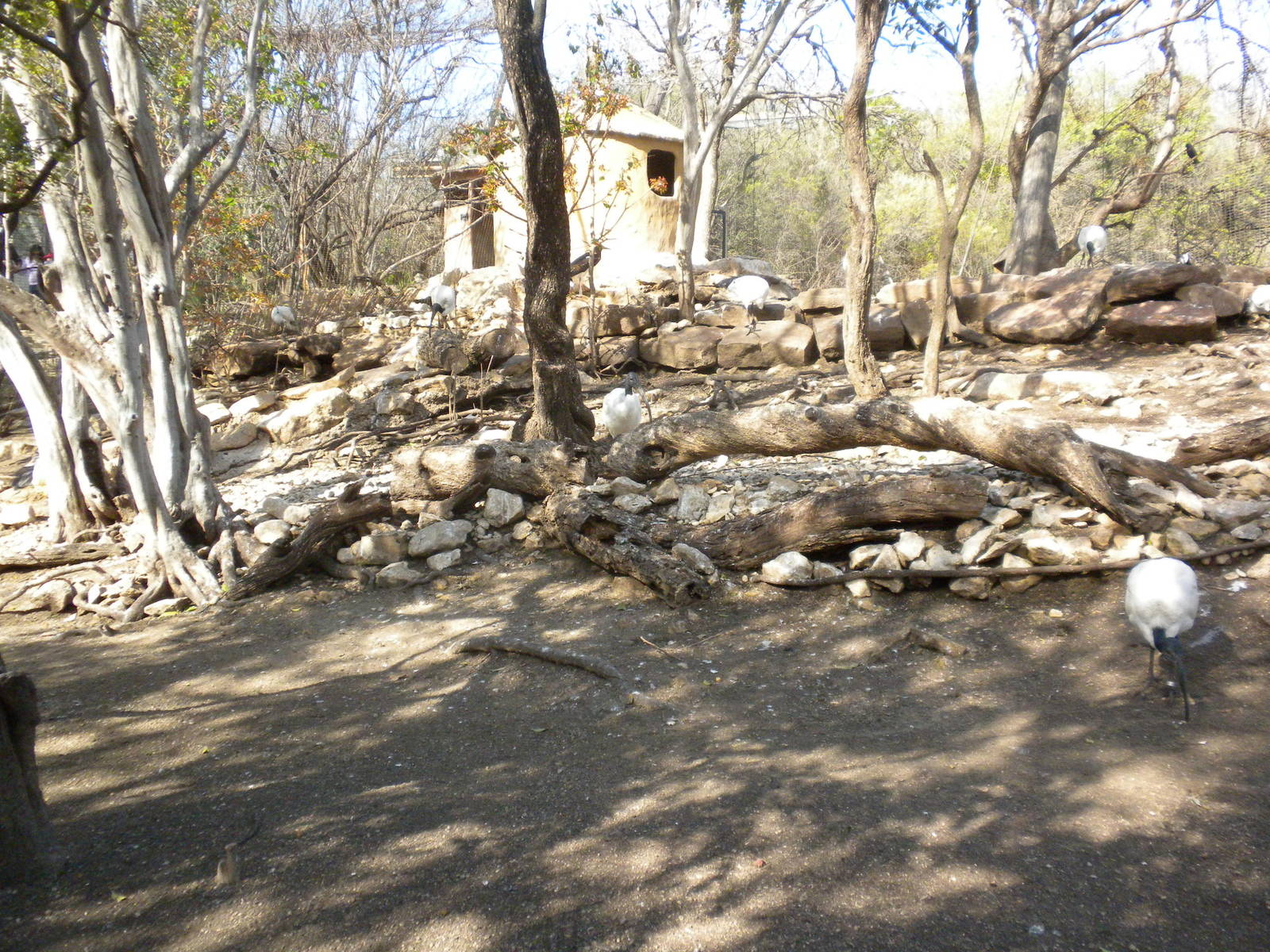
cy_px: 476
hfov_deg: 50.1
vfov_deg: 38.7
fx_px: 1357
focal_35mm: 37
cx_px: 635
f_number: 3.5
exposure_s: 1/500
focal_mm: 6.6
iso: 309
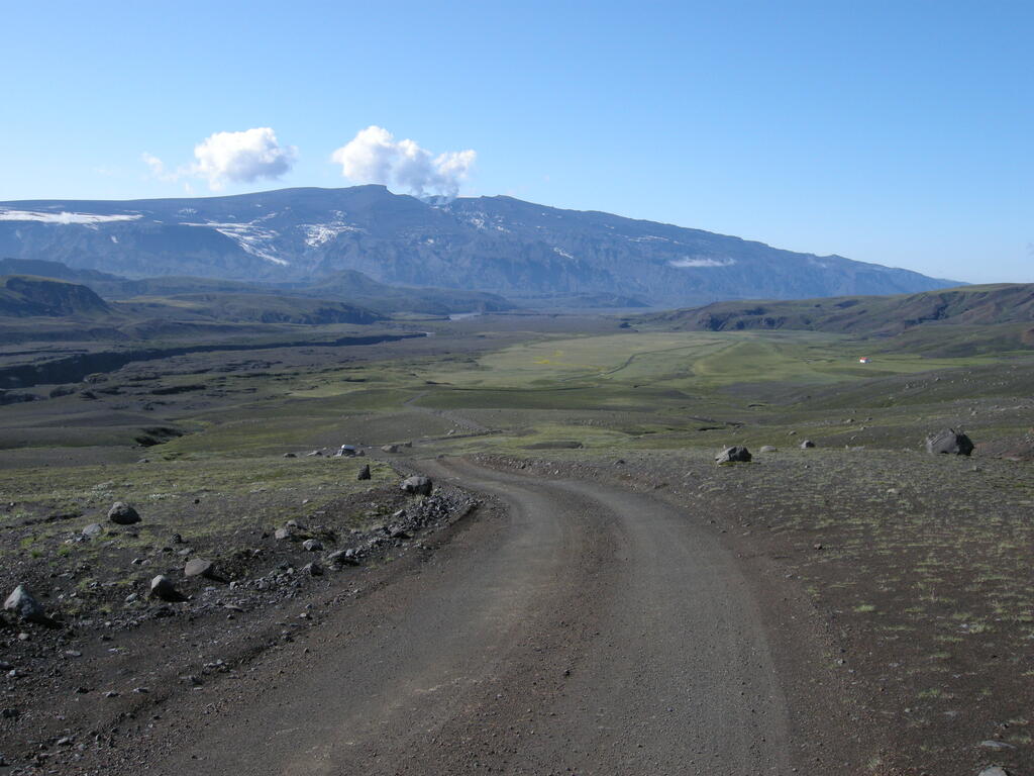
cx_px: 517
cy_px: 388
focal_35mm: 35
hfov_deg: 52.6
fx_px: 1045
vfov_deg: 40.7
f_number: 6.1
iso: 100
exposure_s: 1/339
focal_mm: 7.5
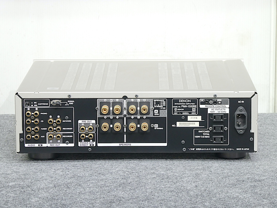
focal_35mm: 151
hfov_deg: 13.1
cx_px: 138
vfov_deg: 9.8
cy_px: 104
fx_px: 1208
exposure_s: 1/5
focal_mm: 27.1
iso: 200
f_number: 5.4
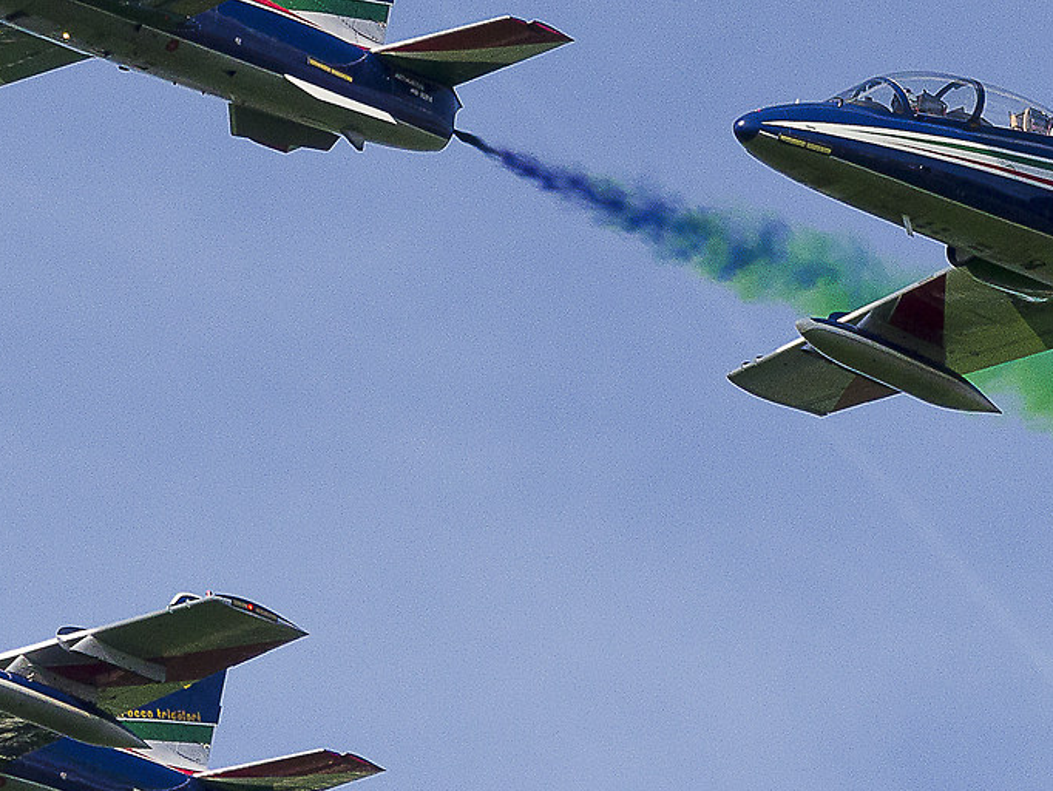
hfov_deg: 3.7
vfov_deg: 2.8
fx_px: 16179
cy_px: 29
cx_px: 635
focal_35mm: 532
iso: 400
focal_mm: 105
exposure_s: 1/2000
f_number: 8
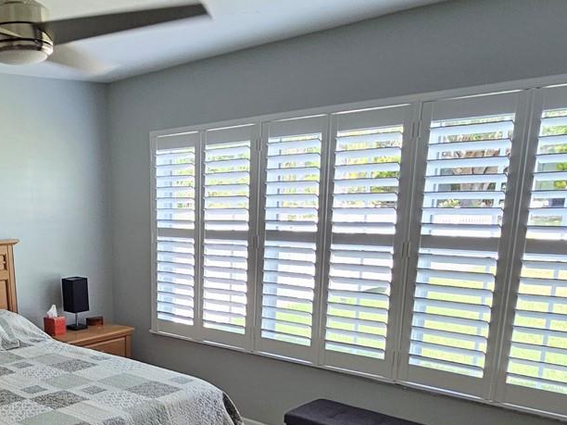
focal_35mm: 34
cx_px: 112
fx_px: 557
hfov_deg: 50.6
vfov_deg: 40.3
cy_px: 333
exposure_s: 1/60
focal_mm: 2.2
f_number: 2.2
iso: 80
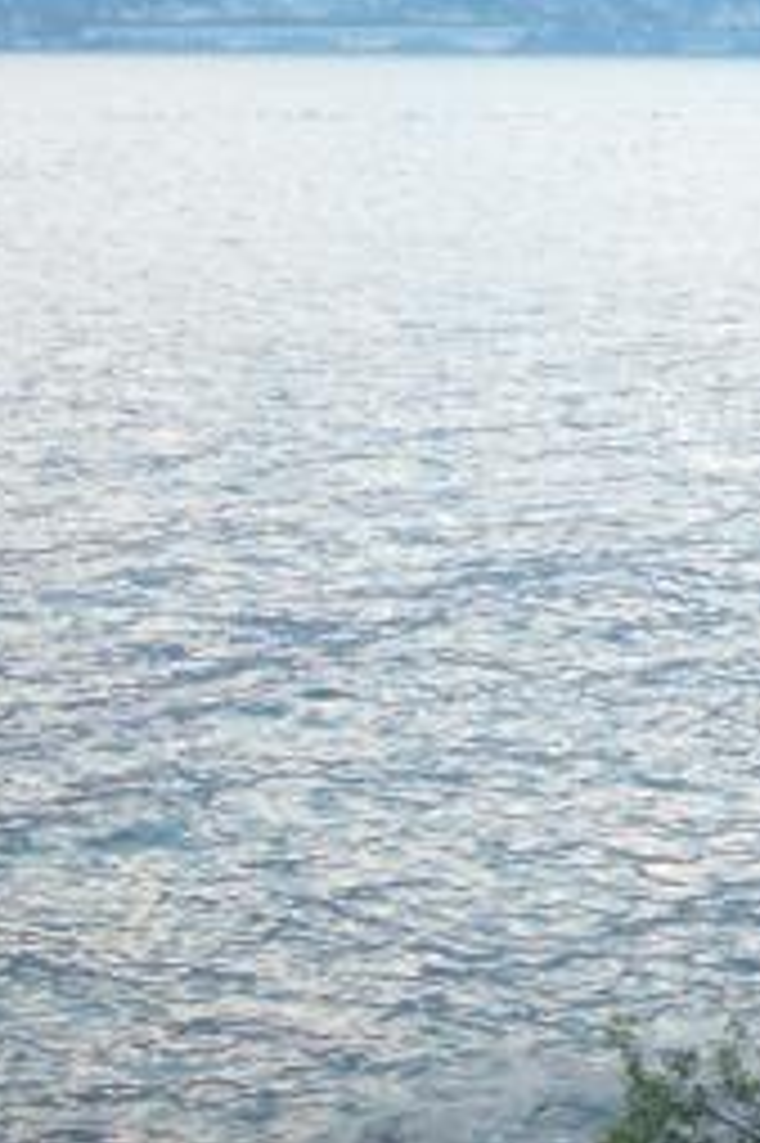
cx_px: 1264
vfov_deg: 20.7
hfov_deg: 13.0
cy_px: 140
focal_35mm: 97
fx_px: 3076
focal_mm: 7.7
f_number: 3.5
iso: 100
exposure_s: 1/40
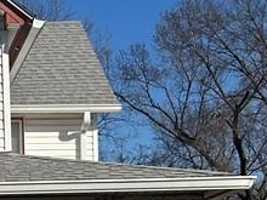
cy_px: 234
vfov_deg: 12.0
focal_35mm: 121
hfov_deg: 15.0
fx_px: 933
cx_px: -144
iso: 50
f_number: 1.5
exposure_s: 1/7463
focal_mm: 5.7
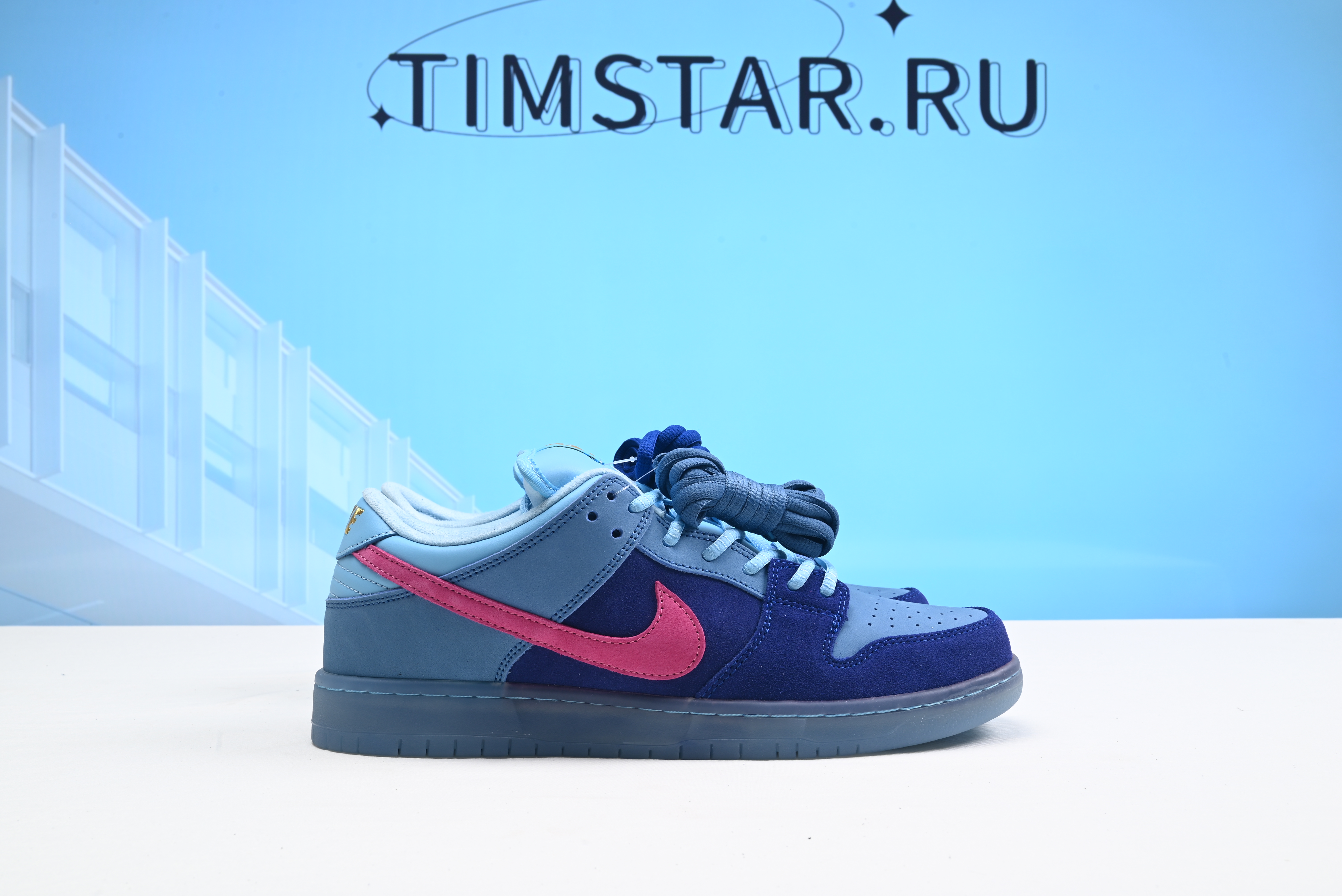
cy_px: 448
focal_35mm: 38
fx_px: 1417
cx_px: 671
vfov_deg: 35.1
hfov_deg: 50.7
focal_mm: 38
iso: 100
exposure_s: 1/2
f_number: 16
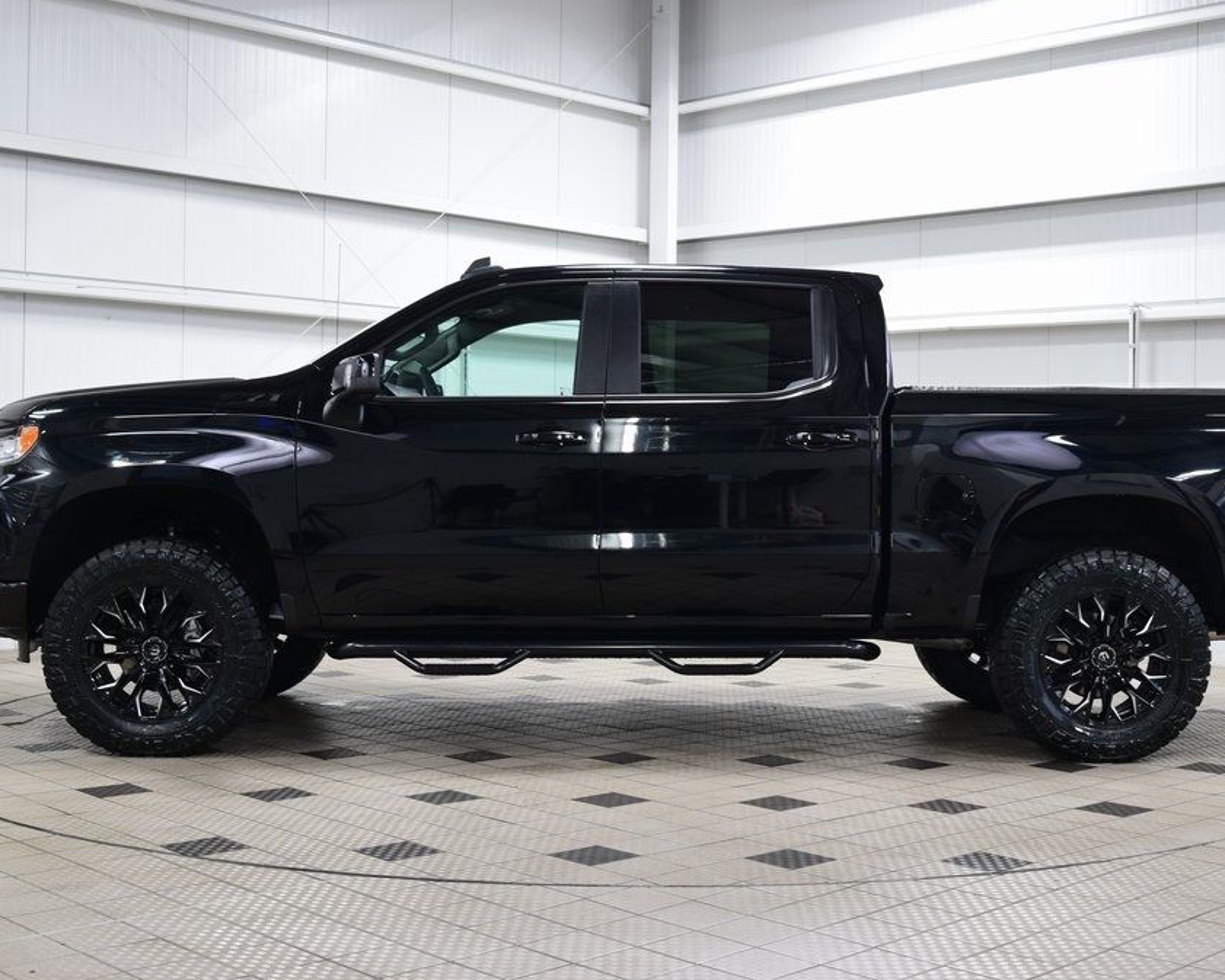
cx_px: 671
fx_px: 1740
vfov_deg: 31.5
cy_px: 489
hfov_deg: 38.7
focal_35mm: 48
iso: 640
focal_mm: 28
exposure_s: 1/15
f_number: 6.3
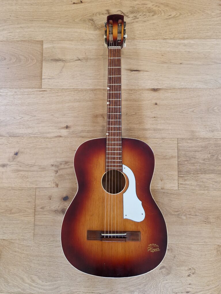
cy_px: 147
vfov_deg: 73.9
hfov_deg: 58.9
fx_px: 196
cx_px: 110
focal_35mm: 23
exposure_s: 1/100
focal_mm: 5.4
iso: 50
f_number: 1.8
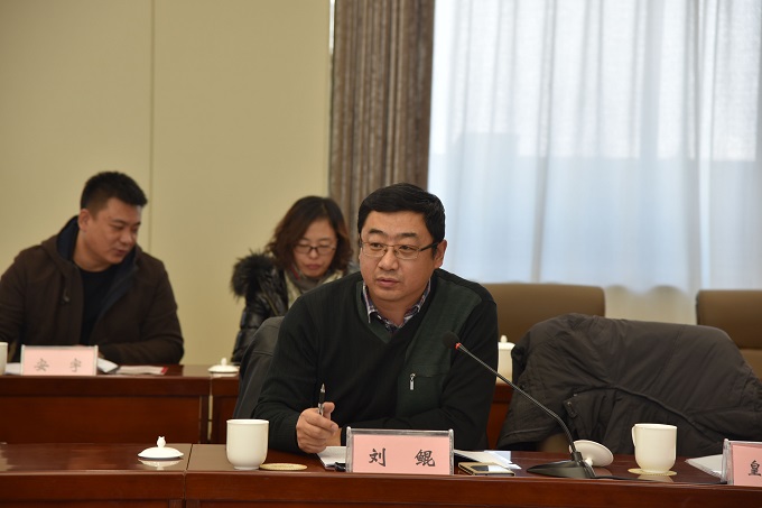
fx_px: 2222
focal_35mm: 105
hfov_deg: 19.5
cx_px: 381
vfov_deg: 13.0
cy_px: 254
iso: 400
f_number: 5
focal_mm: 105
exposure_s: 1/100
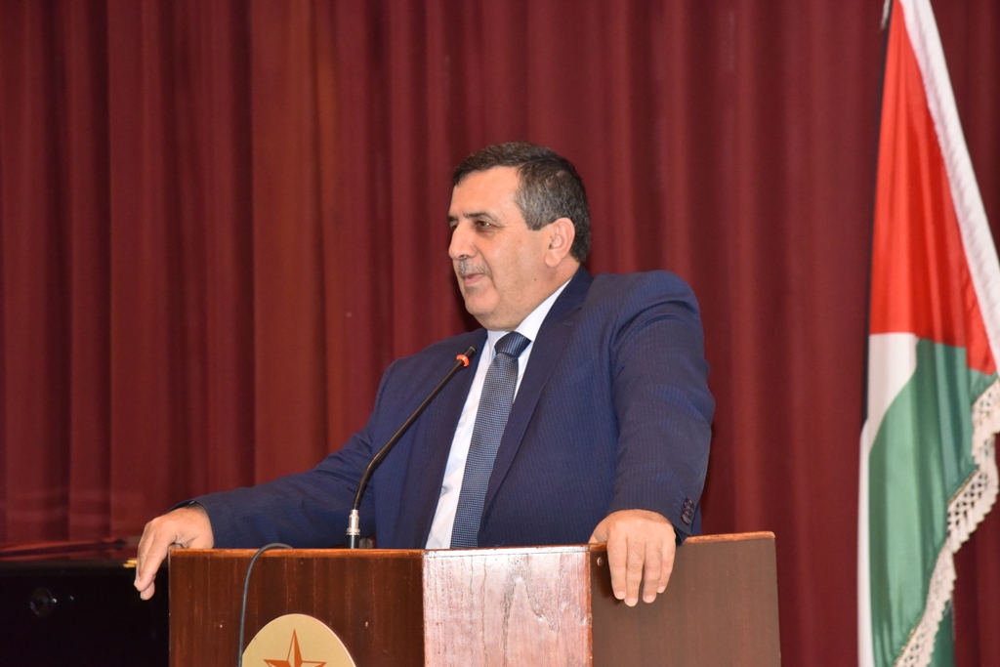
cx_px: 500
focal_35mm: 120
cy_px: 334
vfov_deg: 11.4
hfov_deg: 17.1
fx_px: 3334
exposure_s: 1/60
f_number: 7.1
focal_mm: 120
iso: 3200
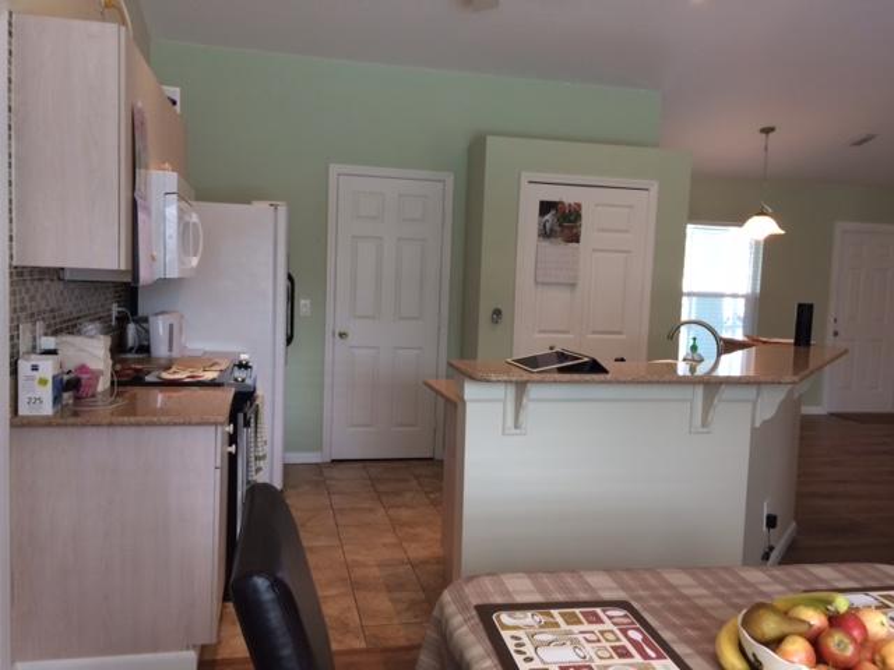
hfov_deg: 61.7
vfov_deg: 48.2
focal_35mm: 29
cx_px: 447
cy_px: 335
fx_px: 749
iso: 50
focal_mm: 4.15
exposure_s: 1/30
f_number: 2.2
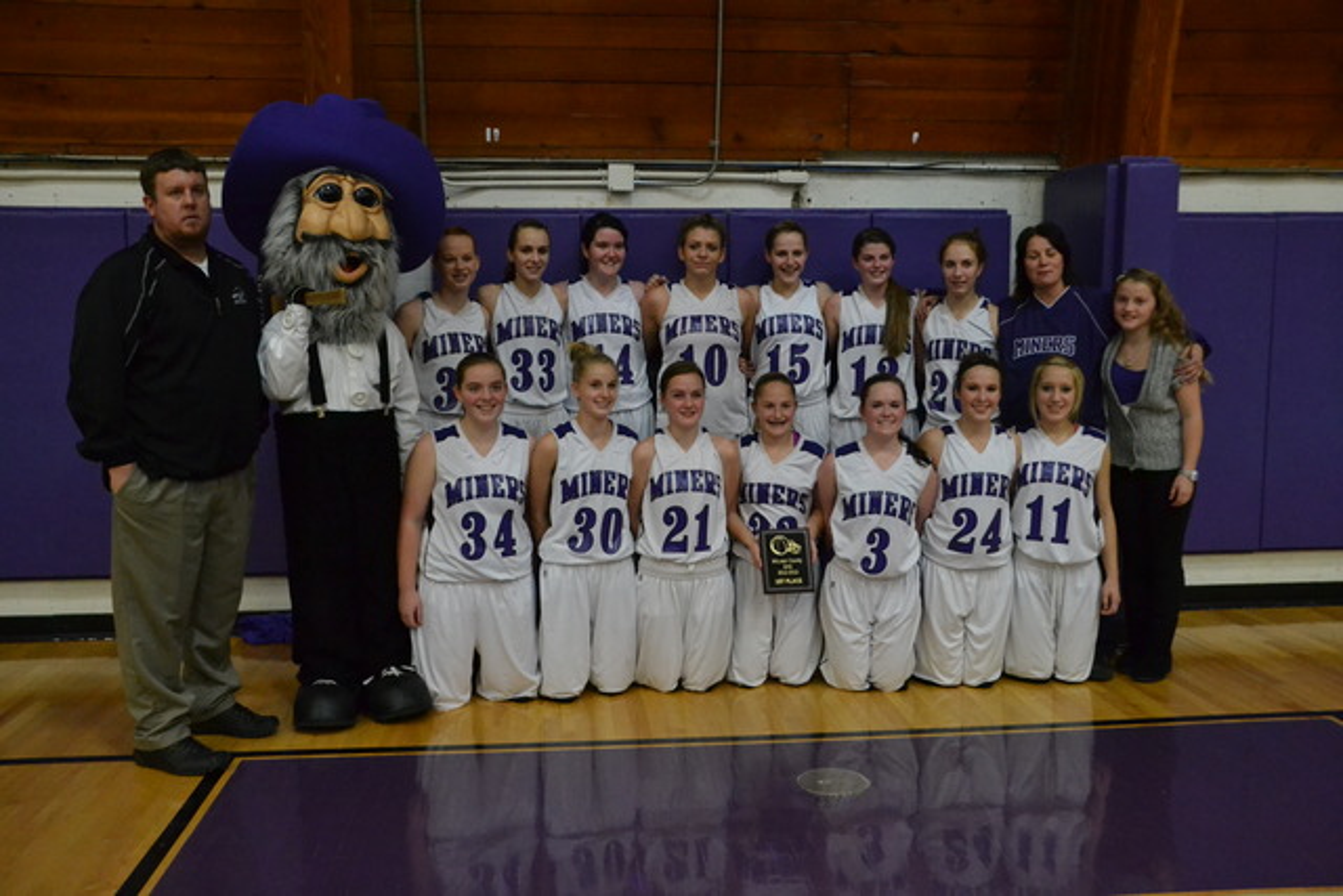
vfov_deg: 38.4
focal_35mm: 34
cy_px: 448
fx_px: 1287
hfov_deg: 55.1
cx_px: 672
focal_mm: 23
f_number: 3.8
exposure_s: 1/500
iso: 3200
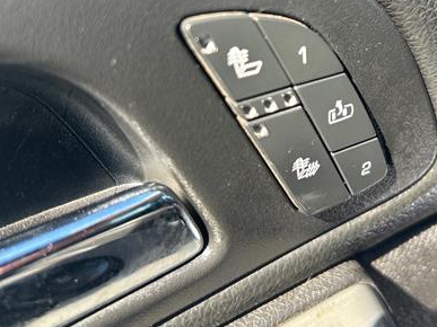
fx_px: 543
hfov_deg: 43.2
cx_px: 294
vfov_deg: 32.9
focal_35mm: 43
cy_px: 79
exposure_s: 1/207
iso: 40
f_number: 1.5
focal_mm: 5.7
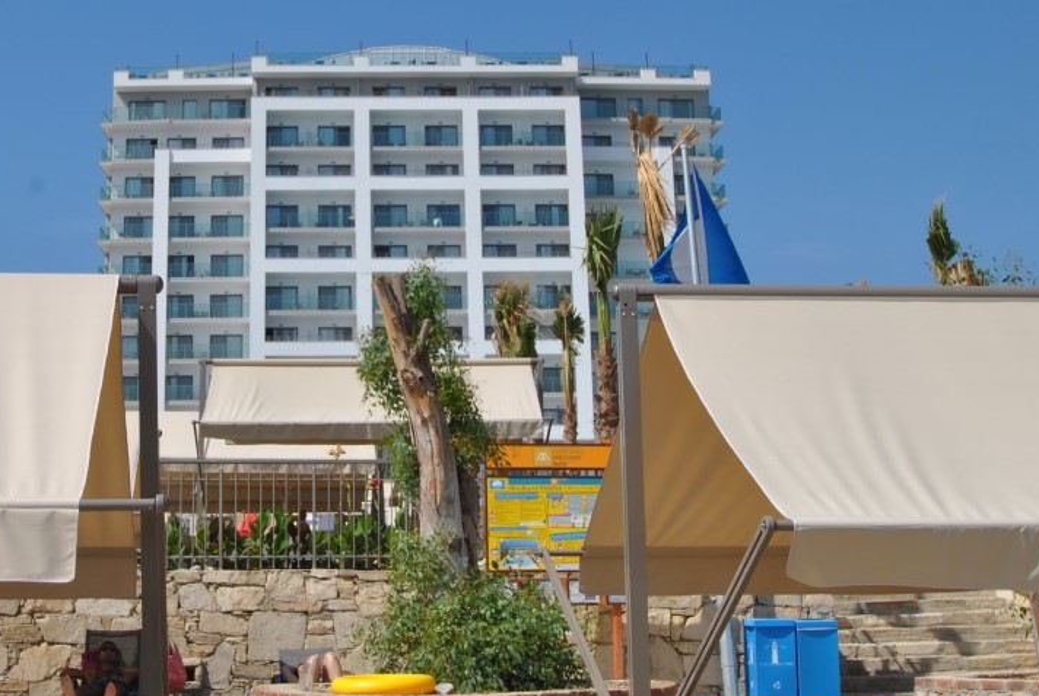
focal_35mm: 58
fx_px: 1676
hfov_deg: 34.2
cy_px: 245
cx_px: 379
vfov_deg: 23.4
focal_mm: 24
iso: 100
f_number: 9
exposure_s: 1/320
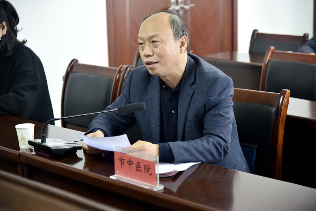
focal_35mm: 85
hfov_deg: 23.9
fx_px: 746
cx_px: 158
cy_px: 106
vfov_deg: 16.1
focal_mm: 85
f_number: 4
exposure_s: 1/25
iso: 1000
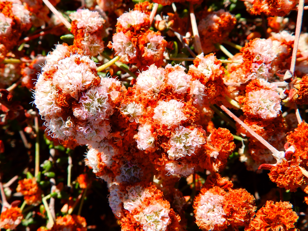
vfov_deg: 44.2
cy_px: 116
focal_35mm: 32
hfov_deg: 56.8
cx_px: 154
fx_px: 285
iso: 80
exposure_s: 1/400
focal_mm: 5.7
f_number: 4.5
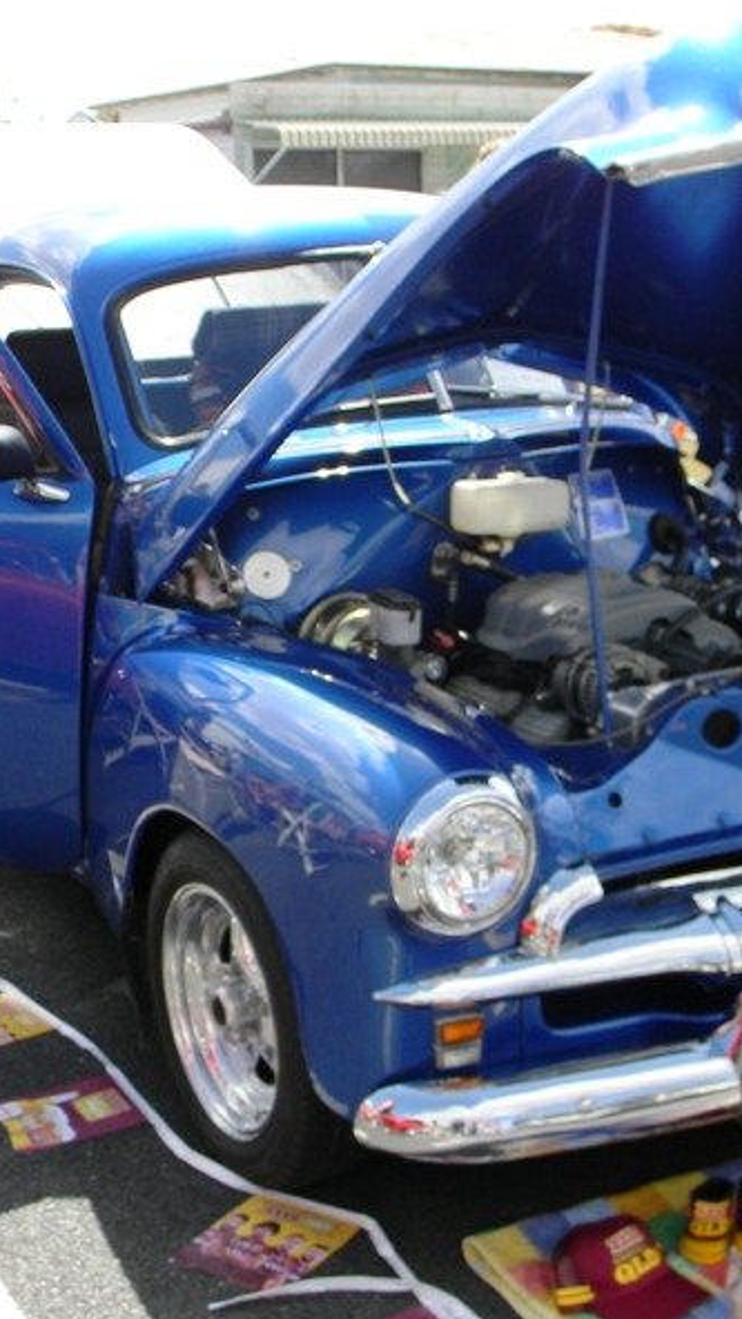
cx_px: 475
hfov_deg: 22.6
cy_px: 657
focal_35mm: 53
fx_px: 1854
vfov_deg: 39.2
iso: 80
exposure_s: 1/402
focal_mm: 6.4
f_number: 3.7
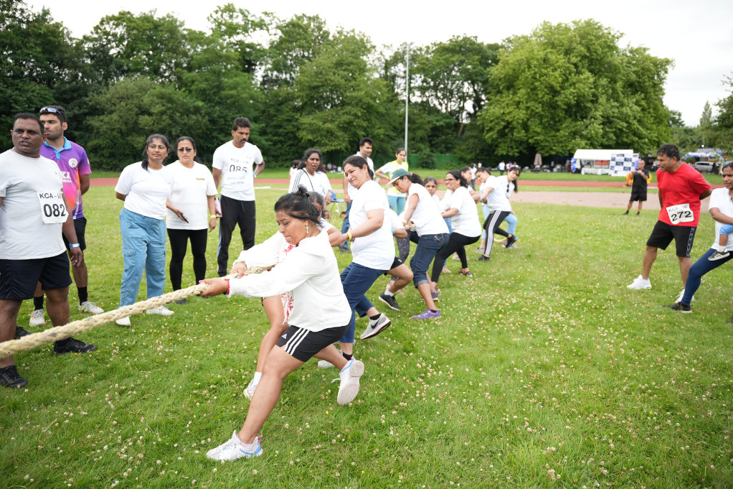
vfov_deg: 51.3
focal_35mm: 25
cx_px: 366
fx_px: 509
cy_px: 244
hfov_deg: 71.5
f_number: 2.8
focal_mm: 25
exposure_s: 1/500
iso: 250
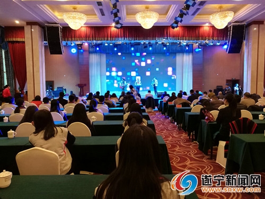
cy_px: 100
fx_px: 207
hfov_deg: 65.3
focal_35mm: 27
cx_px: 132
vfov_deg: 51.4
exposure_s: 1/33.3
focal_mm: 4.5
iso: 400
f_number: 2.2
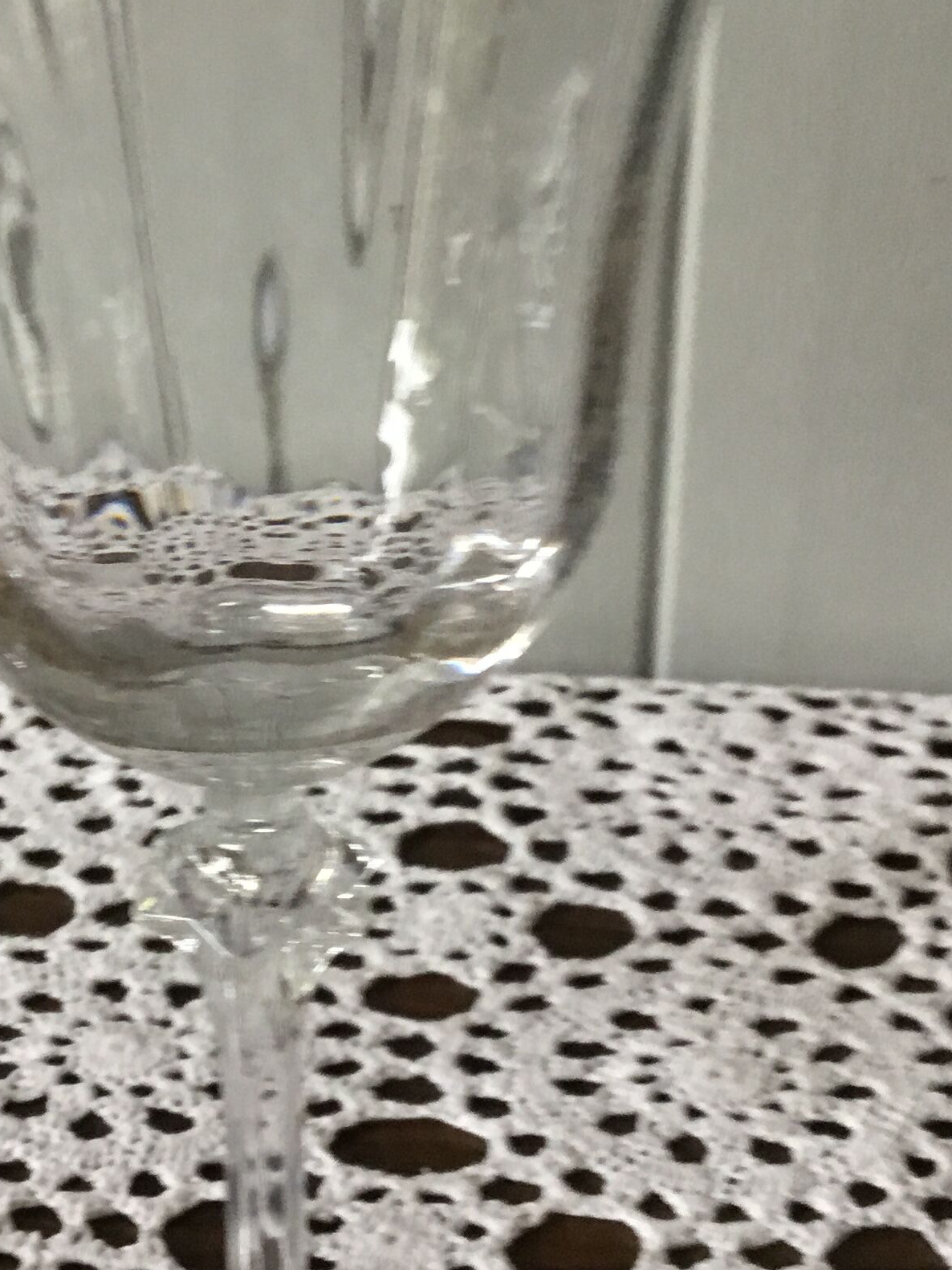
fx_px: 2346
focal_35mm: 64
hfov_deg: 22.8
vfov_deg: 30.3
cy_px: 625
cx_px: 318
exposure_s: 1/33
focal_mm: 3.3
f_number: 2.4
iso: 160
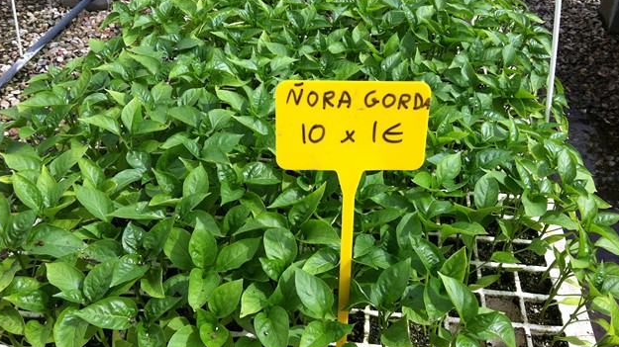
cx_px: 309
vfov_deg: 30.4
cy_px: 151
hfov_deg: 51.6
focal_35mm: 39
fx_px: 640
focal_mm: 3.85
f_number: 2.8
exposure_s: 1/1005
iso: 80
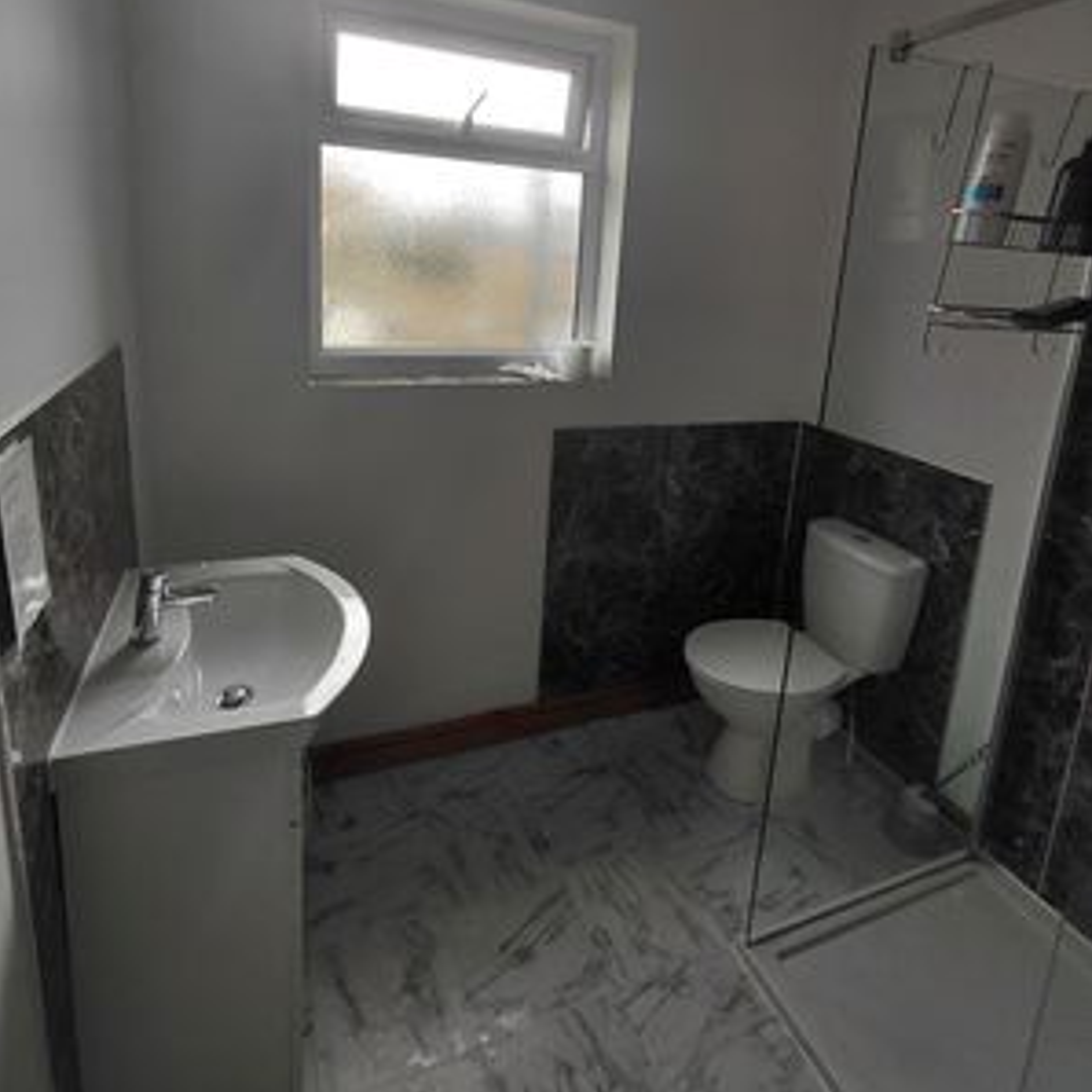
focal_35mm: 19
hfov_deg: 77.7
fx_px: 678
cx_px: 546
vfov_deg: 75.9
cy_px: 392
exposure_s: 1/100
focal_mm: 1.64
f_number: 2.2
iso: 50
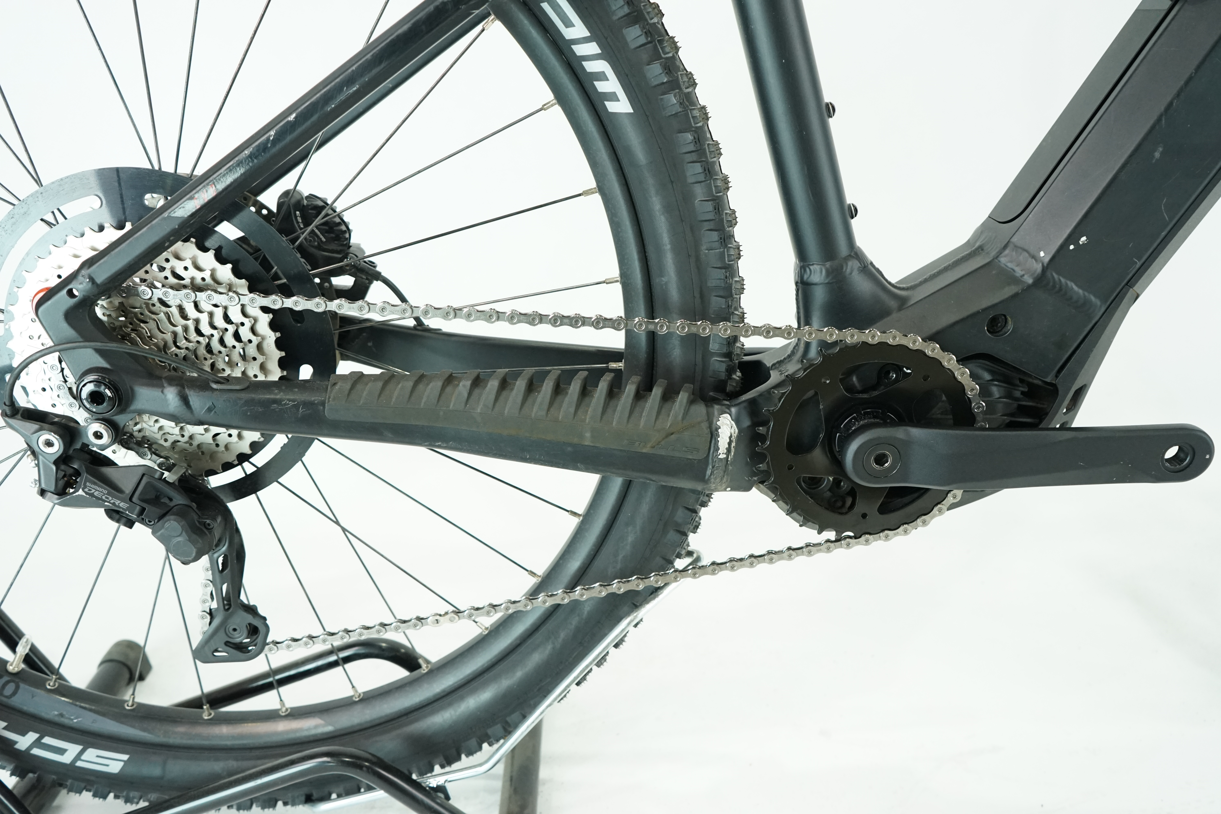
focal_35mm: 29
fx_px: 984
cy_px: 407
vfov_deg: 45.0
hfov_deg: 63.7
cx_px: 610
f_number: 5
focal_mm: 29
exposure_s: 1/200
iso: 2500
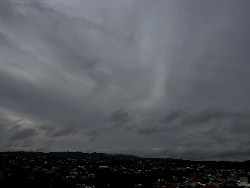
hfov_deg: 71.6
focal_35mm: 24
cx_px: 125
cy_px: 94
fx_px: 173
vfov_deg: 56.8
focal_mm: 6.76
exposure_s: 1/10417
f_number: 1.78
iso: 80
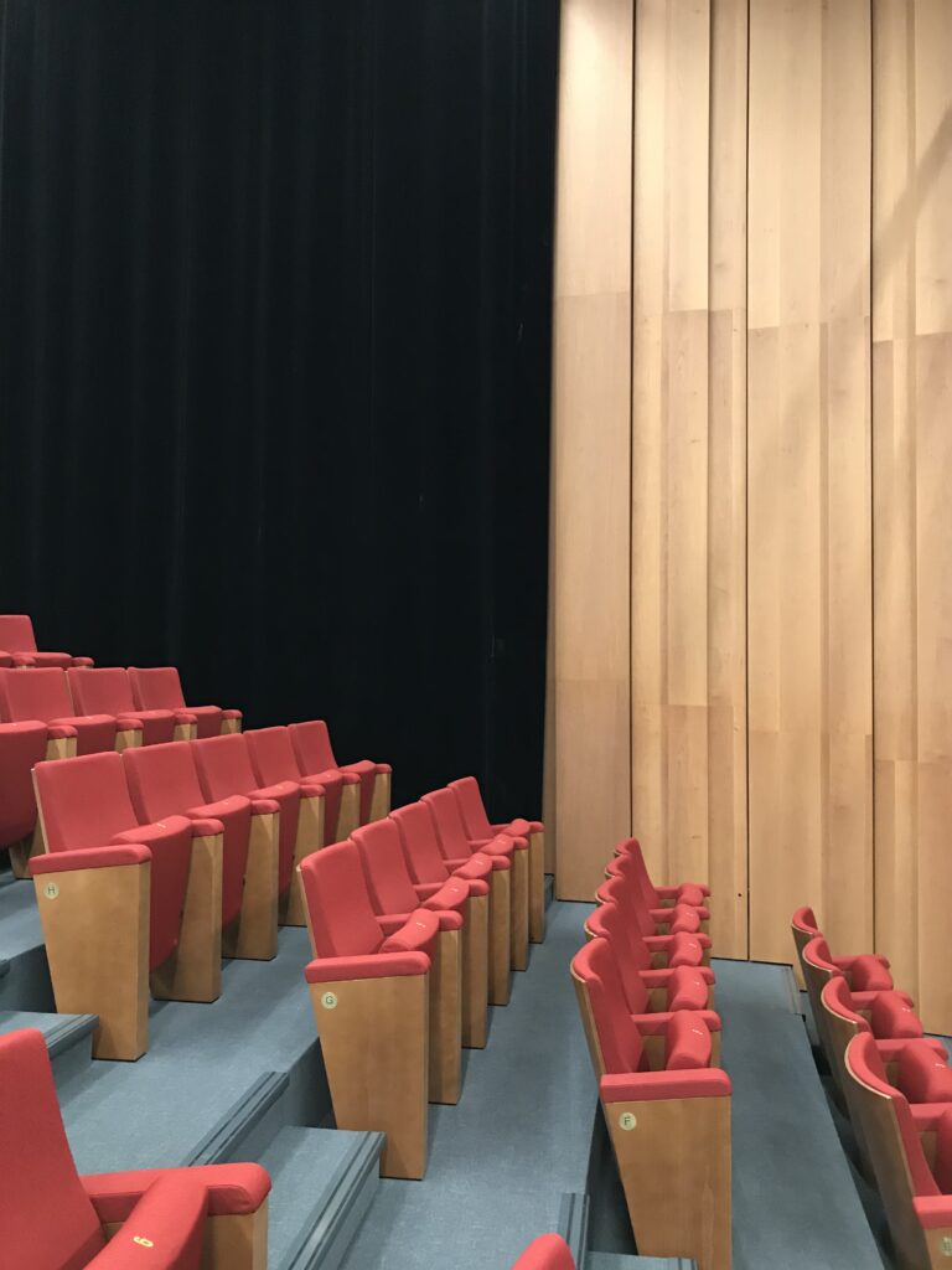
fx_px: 1027
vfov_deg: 63.4
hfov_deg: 49.7
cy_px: 635
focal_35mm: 28
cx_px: 476
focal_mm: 3.99
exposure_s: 1/17
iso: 100
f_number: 1.8
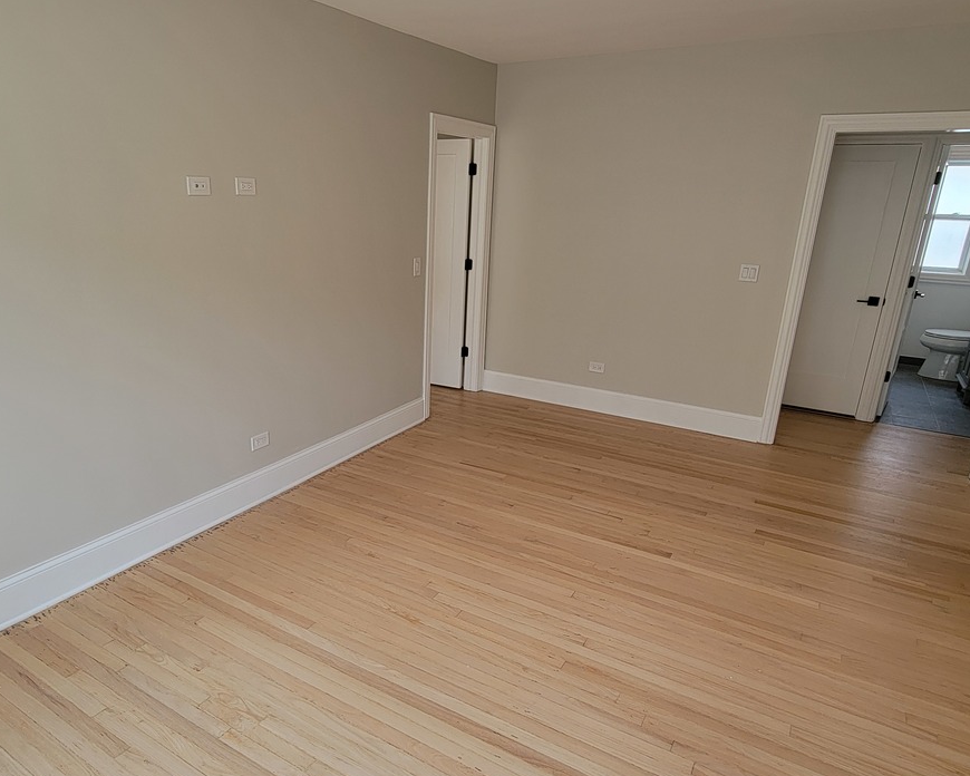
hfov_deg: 77.2
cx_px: 420
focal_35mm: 21
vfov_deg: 65.5
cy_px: 413
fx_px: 603
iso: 50
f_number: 2.2
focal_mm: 2.2
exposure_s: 1/137
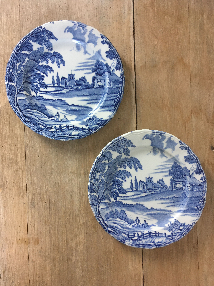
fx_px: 239
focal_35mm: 29
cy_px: 143
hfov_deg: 48.2
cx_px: 107
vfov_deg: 61.7
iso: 125
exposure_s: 1/33
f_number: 2.2
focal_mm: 4.15
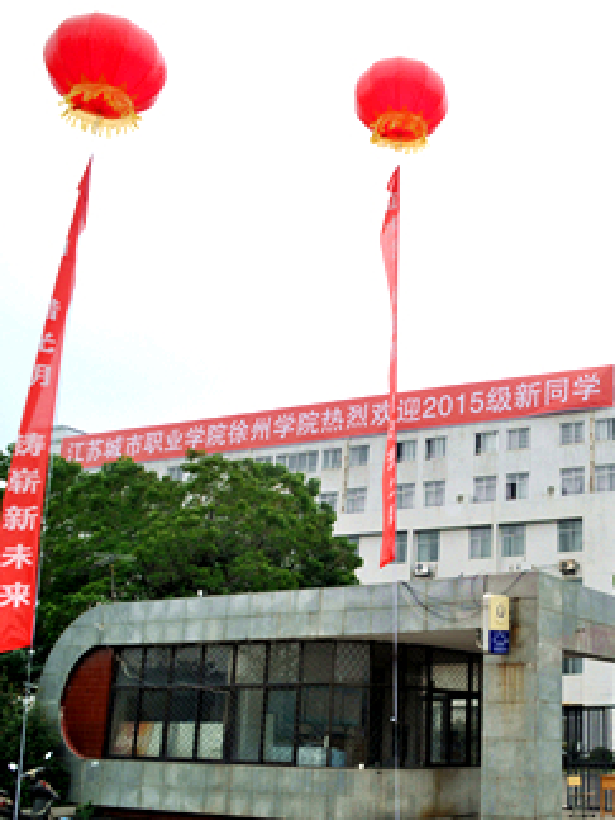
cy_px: 418
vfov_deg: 46.8
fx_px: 948
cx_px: 577
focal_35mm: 40
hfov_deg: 33.6
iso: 200
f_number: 9
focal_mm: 18
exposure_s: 1/320
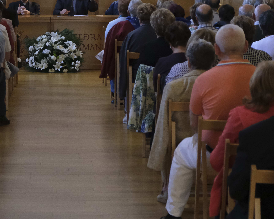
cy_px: 93
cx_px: 41
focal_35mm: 187
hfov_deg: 10.3
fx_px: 1516
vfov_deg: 8.3
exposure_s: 1/80
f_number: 4
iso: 4000
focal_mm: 55
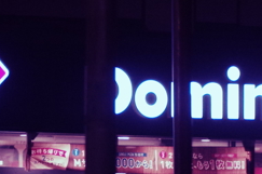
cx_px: 135
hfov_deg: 3.6
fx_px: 4133
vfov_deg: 2.4
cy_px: 108
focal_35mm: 569
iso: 1600
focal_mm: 90
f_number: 4
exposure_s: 1/80
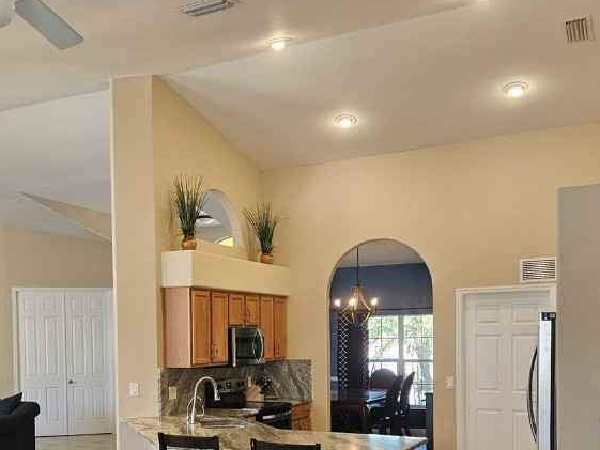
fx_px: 728
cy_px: 364
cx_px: 187
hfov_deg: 44.0
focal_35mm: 42
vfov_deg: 33.3
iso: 320
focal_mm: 5.4
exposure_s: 1/120
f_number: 1.8
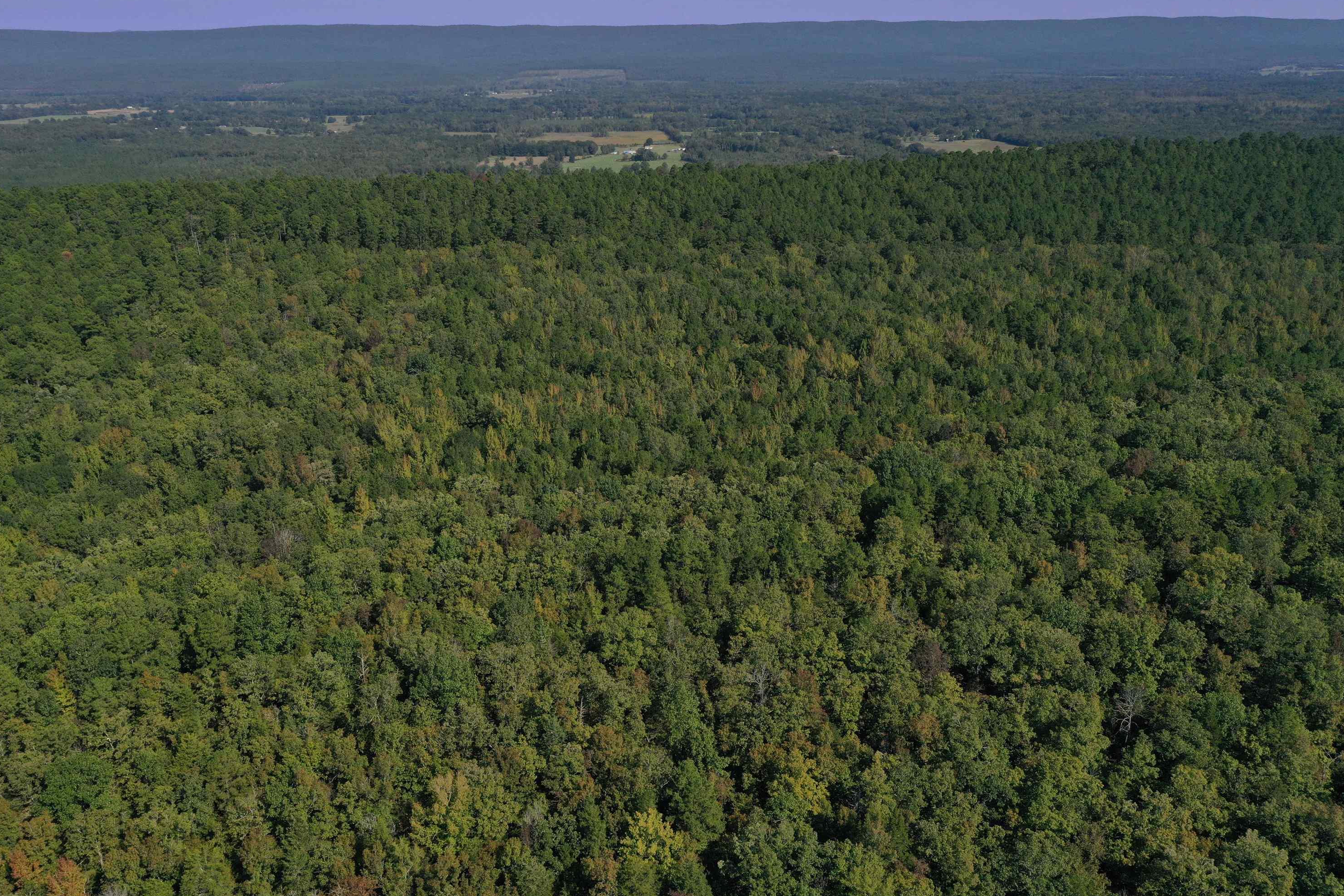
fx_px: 1083
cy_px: 451
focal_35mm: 29
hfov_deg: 63.6
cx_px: 649
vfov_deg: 45.0
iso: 100
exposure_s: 1/640
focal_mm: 10.26
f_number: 6.3
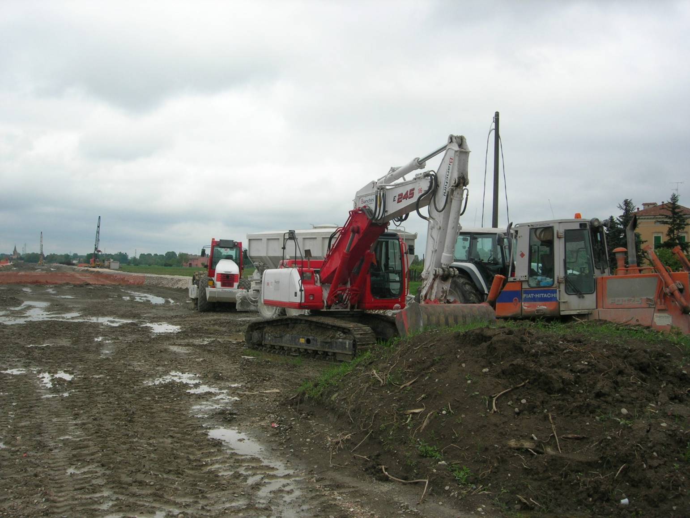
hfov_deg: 49.0
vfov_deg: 37.7
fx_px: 758
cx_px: 345
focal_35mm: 38
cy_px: 259
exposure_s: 1/450
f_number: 4.8
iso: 64
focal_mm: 7.8
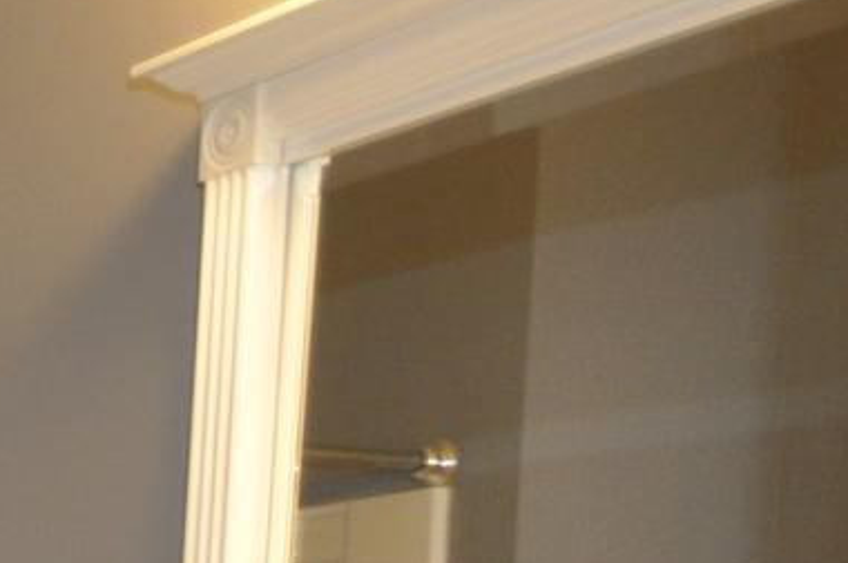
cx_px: -964
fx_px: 2281
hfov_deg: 15.6
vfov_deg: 12.7
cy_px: 1039
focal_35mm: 97
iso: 800
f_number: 3.8
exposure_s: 1/60
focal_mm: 12
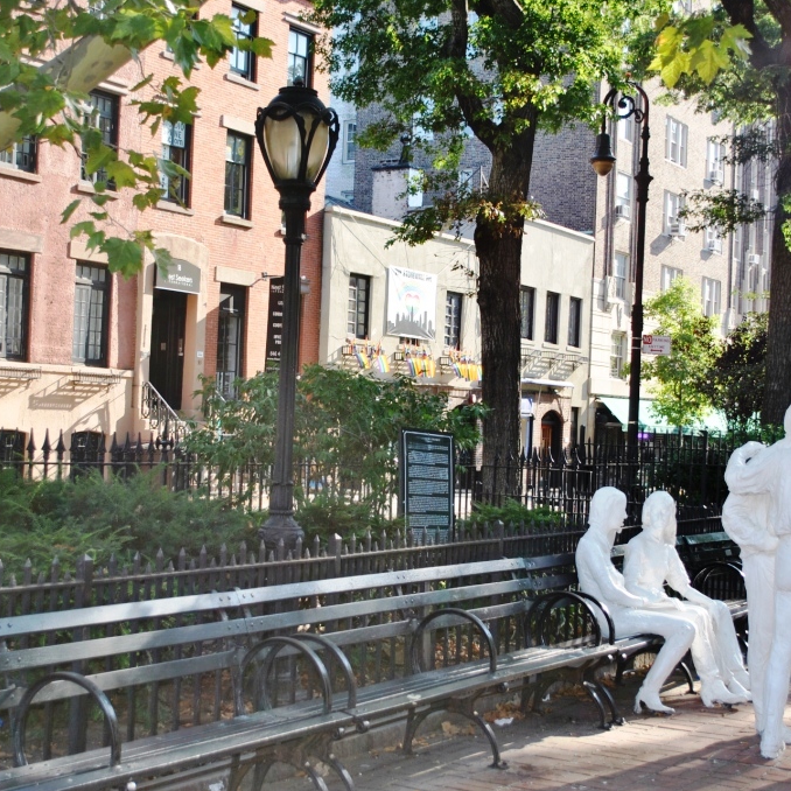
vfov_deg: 31.6
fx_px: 1396
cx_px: 393
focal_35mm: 54
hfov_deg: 31.6
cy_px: 398
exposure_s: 1/125
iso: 100
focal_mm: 28
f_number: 4.5
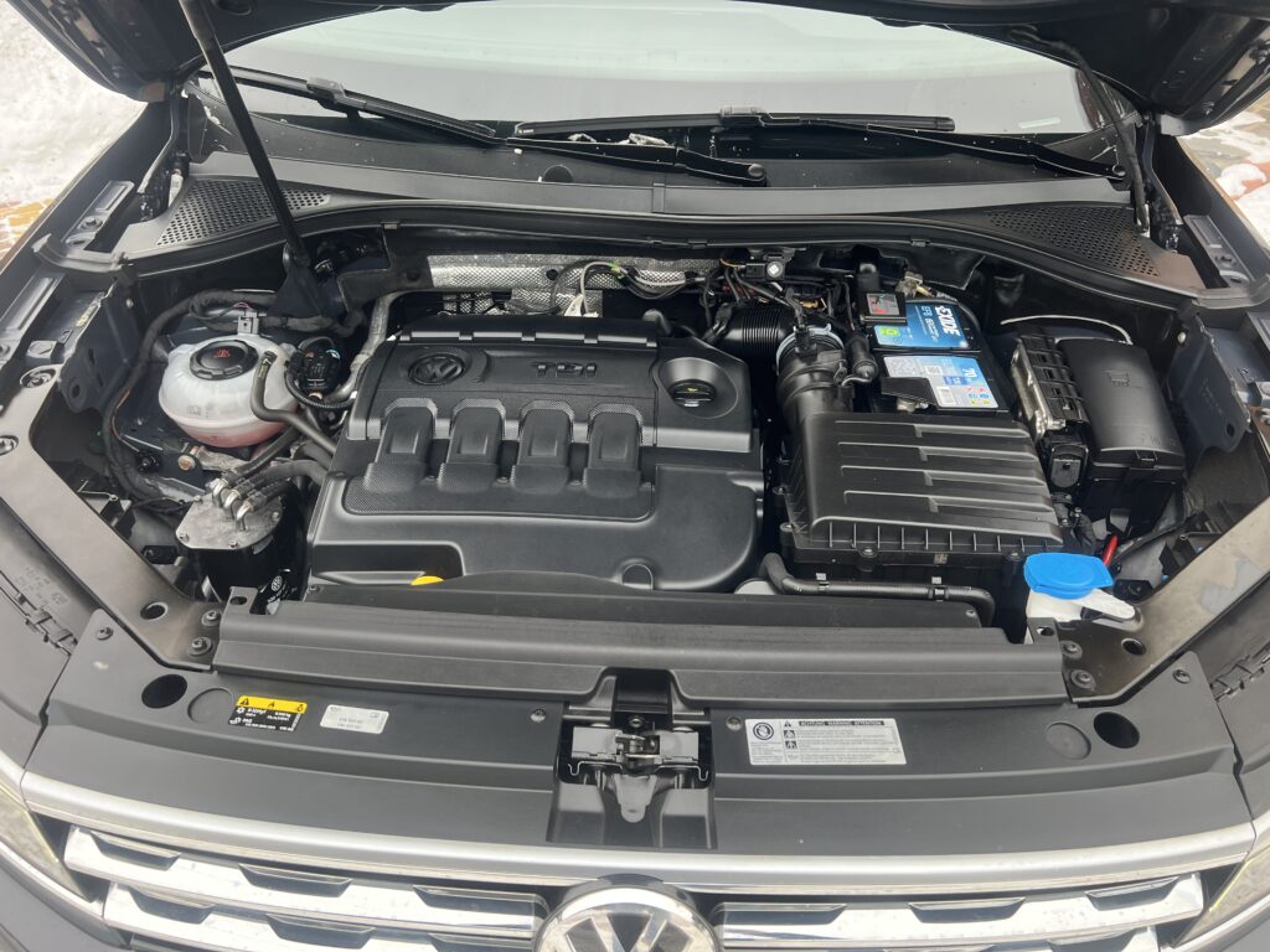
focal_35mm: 26
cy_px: 476
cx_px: 635
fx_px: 954
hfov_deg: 67.3
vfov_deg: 53.1
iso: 64
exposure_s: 1/151
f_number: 1.5
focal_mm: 5.7
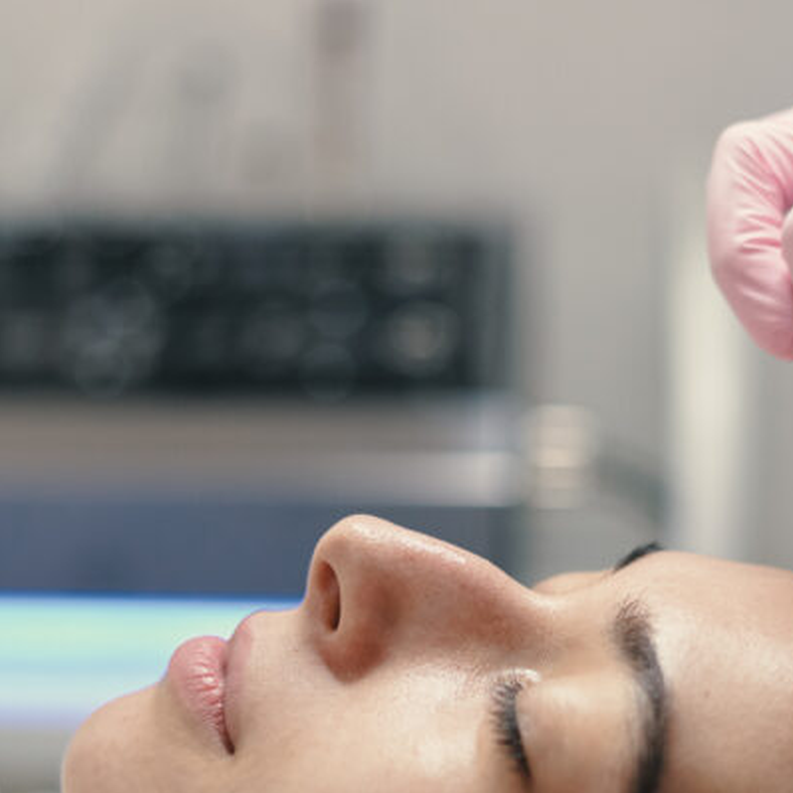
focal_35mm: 109
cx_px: 473
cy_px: 597
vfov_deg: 15.9
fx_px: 2825
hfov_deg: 16.0
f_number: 2
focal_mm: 50
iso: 1000
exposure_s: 1/500
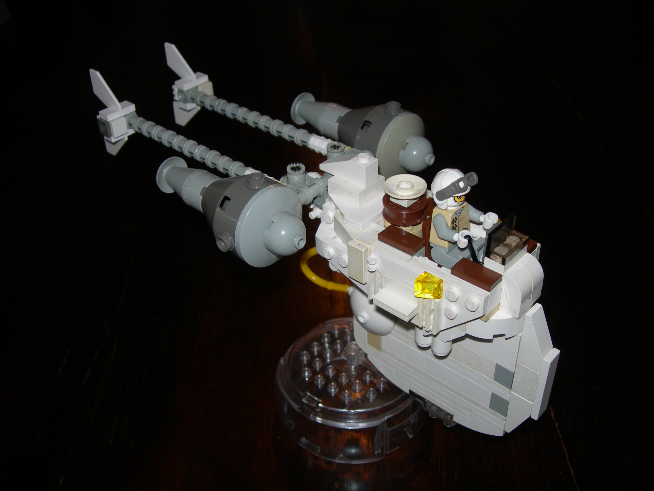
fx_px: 718
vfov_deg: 37.7
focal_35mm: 38
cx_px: 327
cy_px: 246
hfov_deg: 49.0
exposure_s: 1/60.1
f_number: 2.8
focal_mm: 7.8
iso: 50
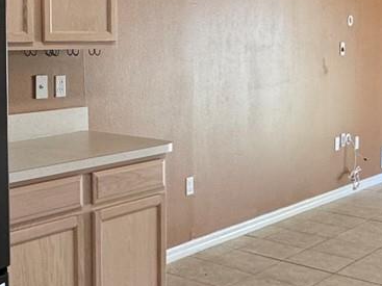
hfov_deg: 31.0
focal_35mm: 61
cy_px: 82
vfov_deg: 23.8
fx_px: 673
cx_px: 80
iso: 250
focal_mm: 2.22
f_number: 2.2
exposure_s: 1/60
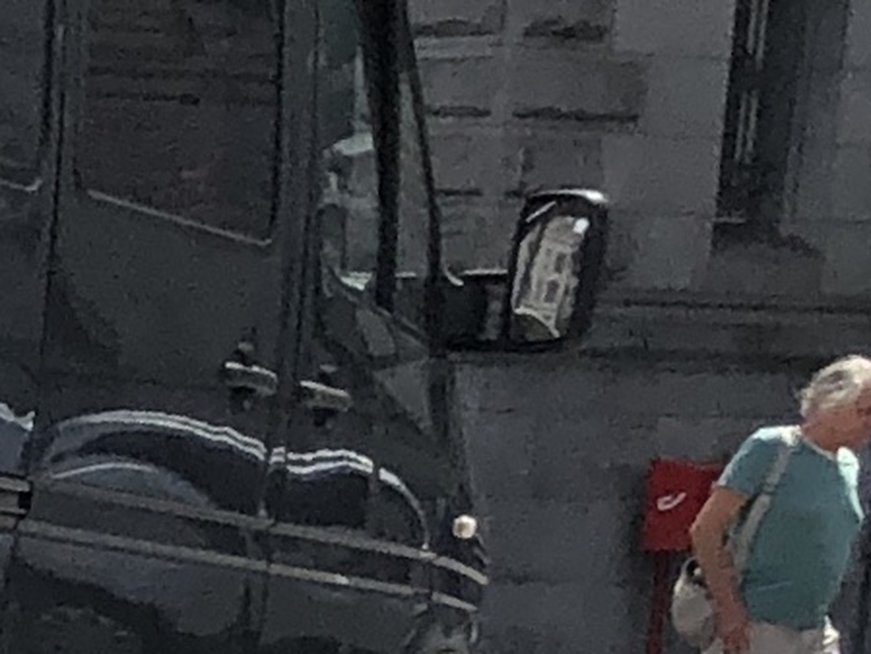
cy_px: 101
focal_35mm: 98
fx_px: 2467
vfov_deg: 15.0
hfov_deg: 16.9
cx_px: -651
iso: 20
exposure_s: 1/1919
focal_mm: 3.99
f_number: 1.8
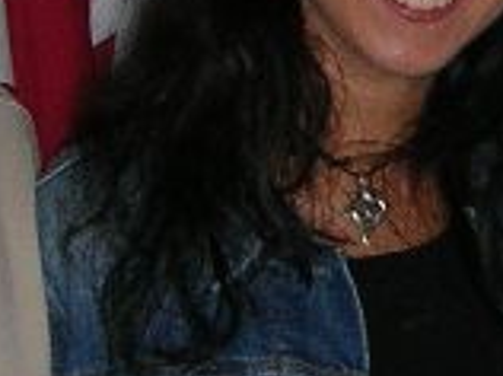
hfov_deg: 7.6
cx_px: 815
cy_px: 41
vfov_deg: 5.8
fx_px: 3685
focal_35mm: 254
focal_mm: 5.8
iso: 57
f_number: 2.8
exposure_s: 1/60.1
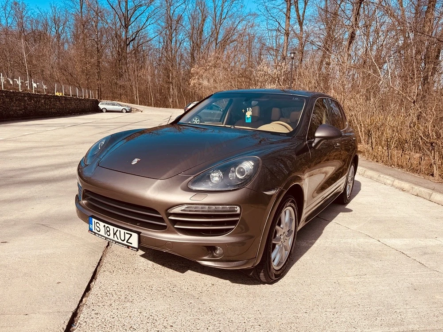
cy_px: 166
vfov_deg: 56.8
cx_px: 222
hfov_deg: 71.6
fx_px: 307
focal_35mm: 24
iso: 80
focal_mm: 6.76
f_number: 1.78
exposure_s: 1/3597
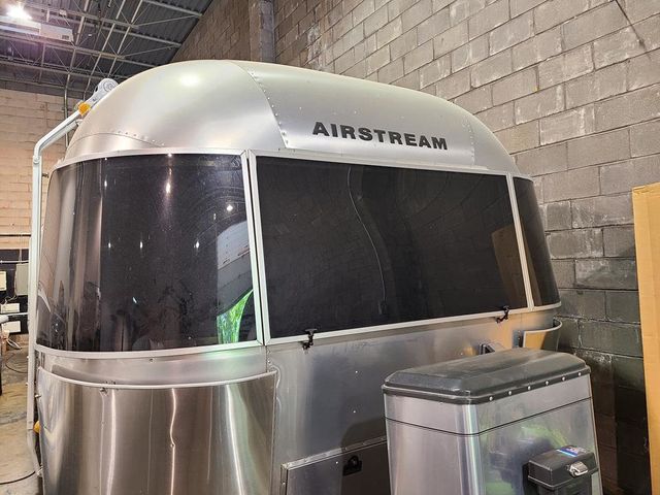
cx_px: 330
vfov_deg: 53.1
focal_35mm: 26
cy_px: 248
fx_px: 496
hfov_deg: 67.3
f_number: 1.8
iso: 200
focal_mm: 5.4
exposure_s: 1/39
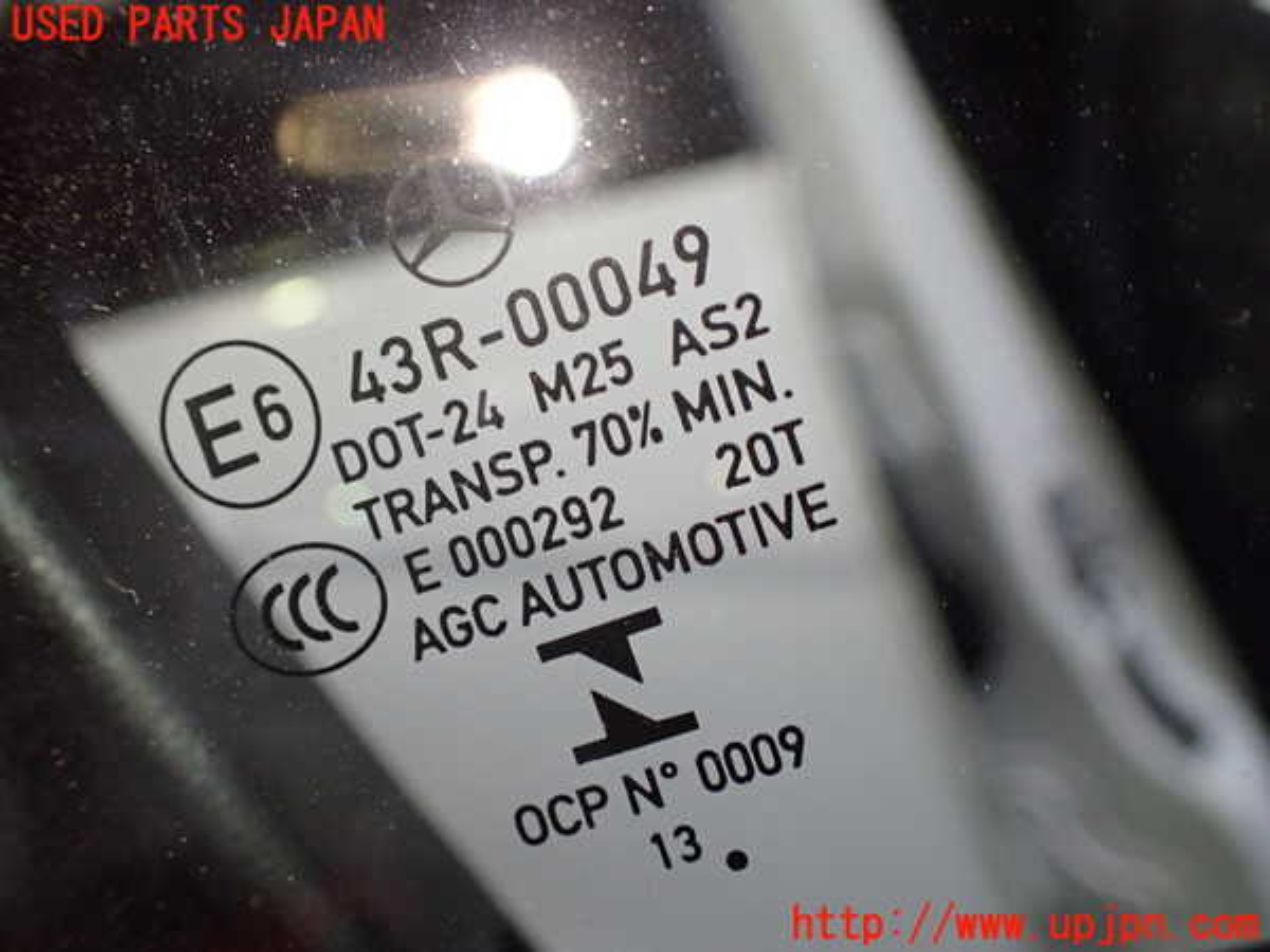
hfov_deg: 60.0
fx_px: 1101
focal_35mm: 30
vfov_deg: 46.8
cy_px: 476
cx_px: 635
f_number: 2.3
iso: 500
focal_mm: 5.4
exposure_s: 1/125
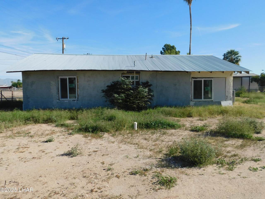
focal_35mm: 28
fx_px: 214
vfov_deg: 49.7
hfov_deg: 63.4
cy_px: 100
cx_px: 132
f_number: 6.4
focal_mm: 4.9
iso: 125
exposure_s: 1/500
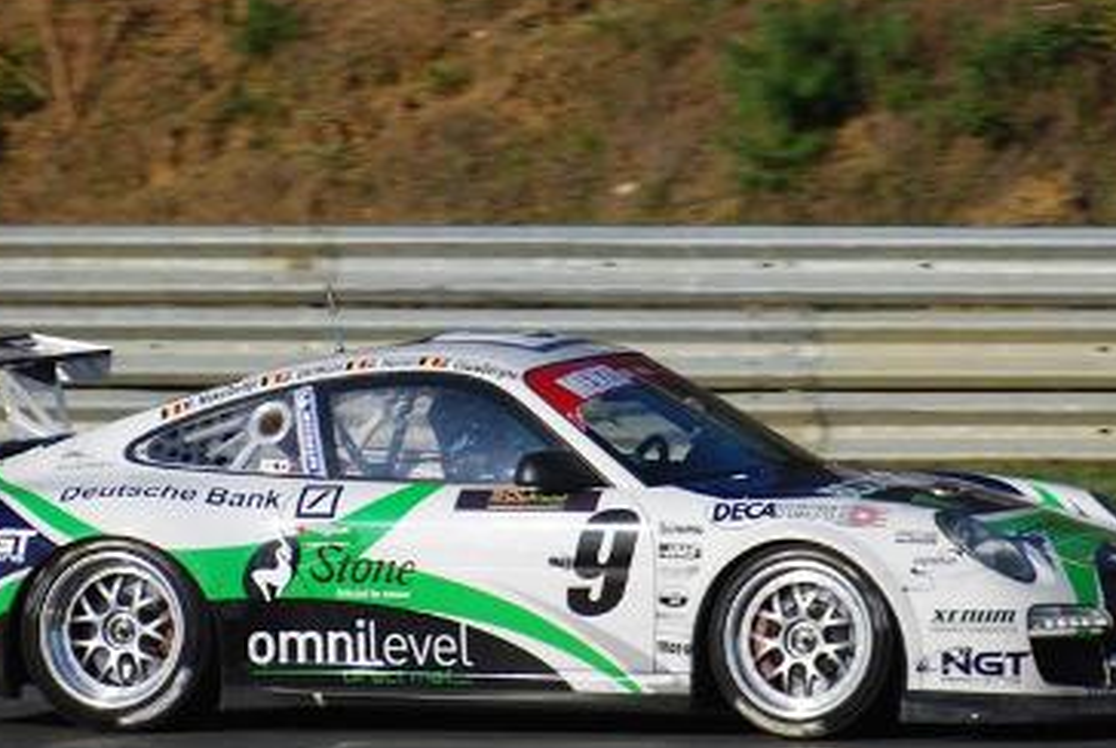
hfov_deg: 2.6
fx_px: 24592
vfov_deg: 1.7
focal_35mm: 792
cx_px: 543
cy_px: 268
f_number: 5.6
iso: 180
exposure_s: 1/1000
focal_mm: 300
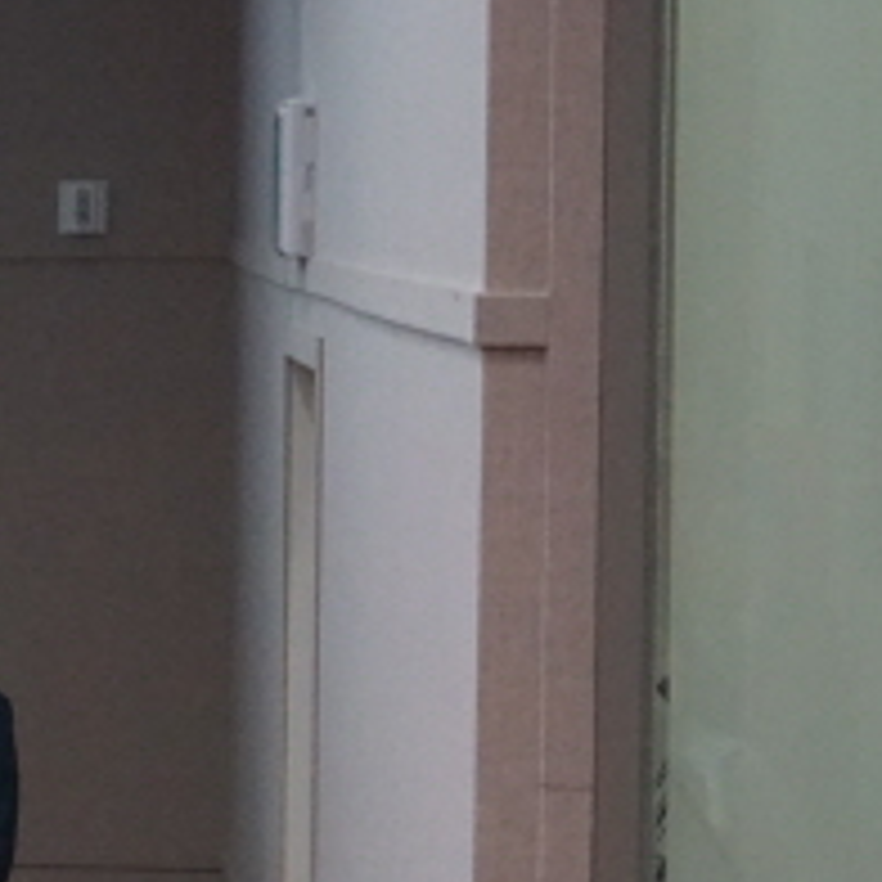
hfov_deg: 7.1
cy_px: 974
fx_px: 7005
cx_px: -436
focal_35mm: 243
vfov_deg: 7.2
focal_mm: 70
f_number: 5.6
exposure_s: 1/160
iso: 6400
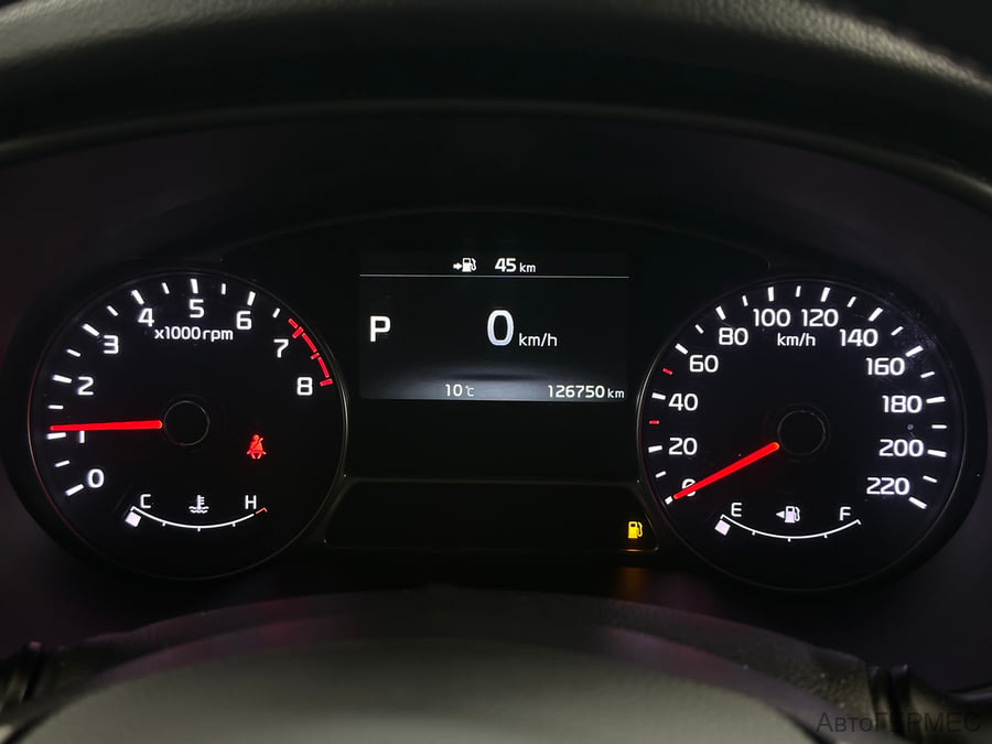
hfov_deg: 39.7
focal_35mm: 48
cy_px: 372
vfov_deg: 30.3
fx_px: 1376
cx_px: 496
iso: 200
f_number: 1.78
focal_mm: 6.86
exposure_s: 1/33
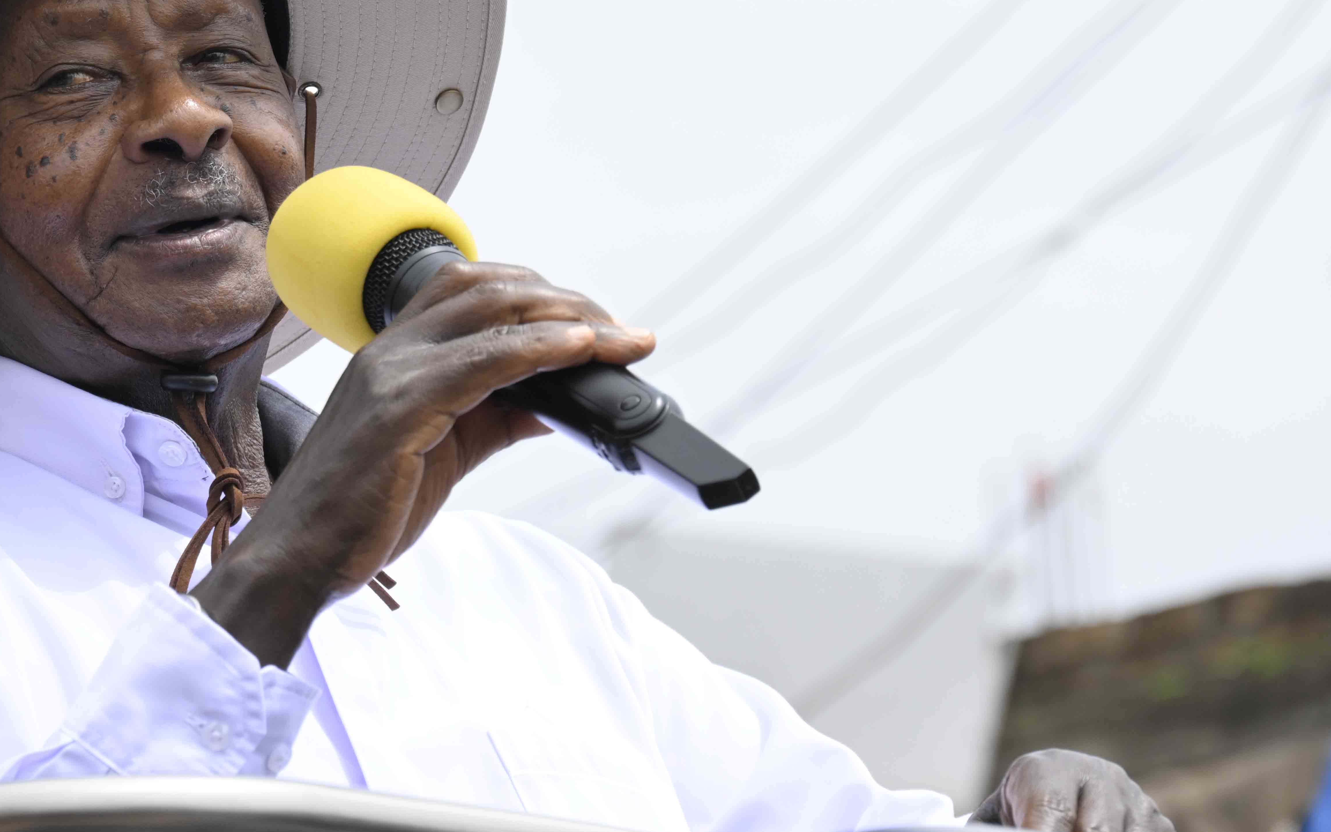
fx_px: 7618
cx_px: 159
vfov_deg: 6.2
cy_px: 193
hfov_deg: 9.9
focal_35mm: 210
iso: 400
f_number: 7.1
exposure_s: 1/1000
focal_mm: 115
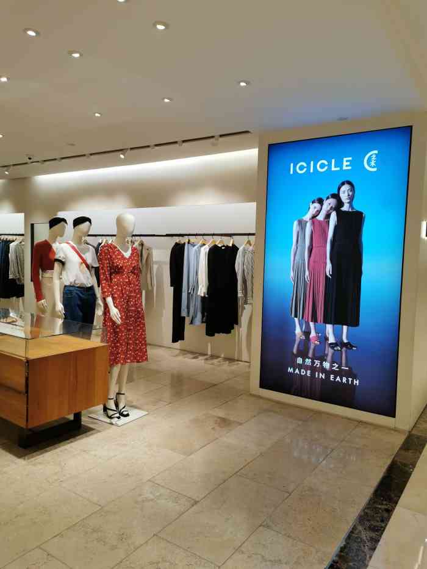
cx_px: 214
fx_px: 444
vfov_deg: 65.3
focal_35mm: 27
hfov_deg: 51.4
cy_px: 284
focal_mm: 5.58
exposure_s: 1/135
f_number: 1.8
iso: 50
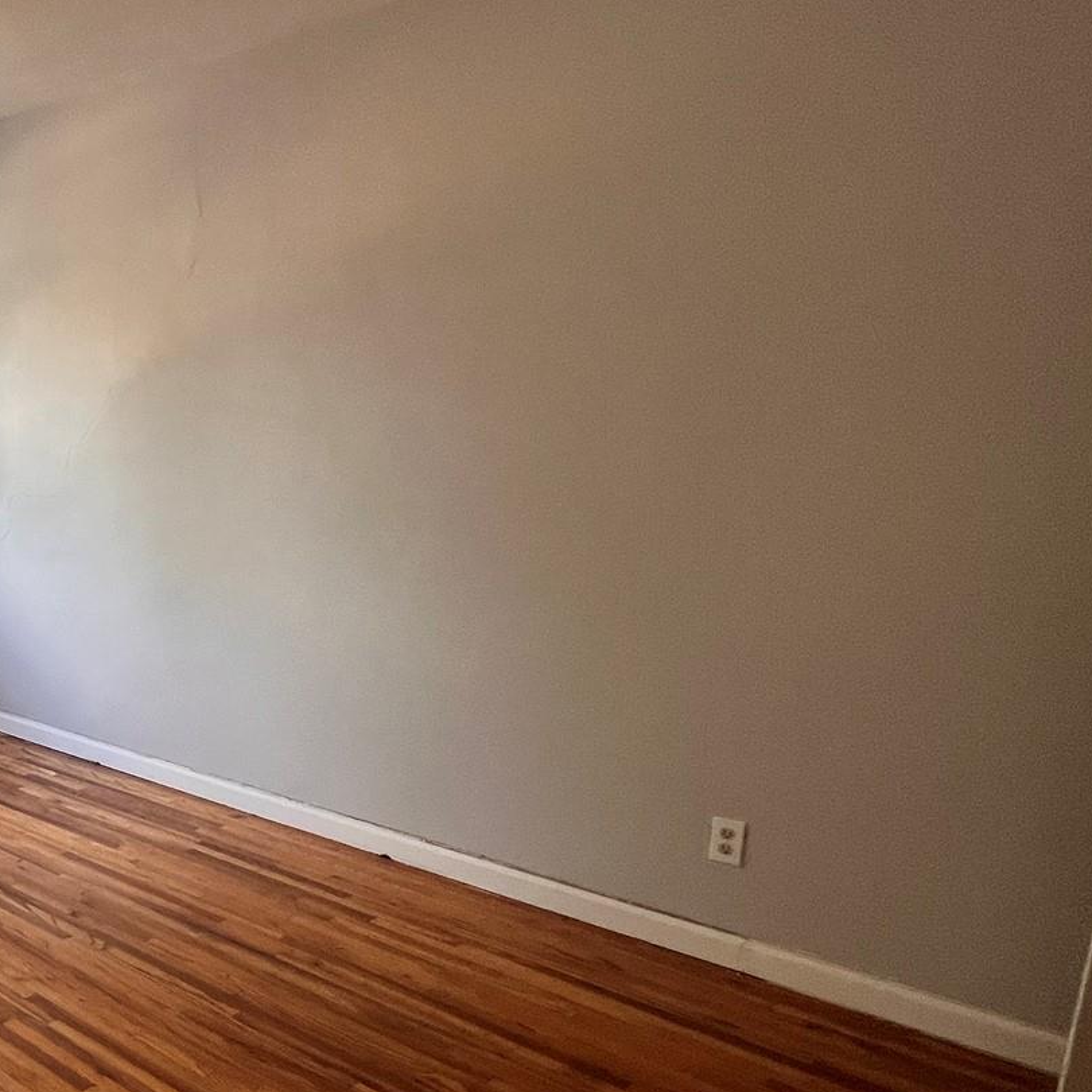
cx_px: -9
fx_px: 1035
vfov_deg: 55.3
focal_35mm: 29
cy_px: 637
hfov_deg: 46.3
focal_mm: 1.57
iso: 160
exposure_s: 1/60
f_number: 1.8
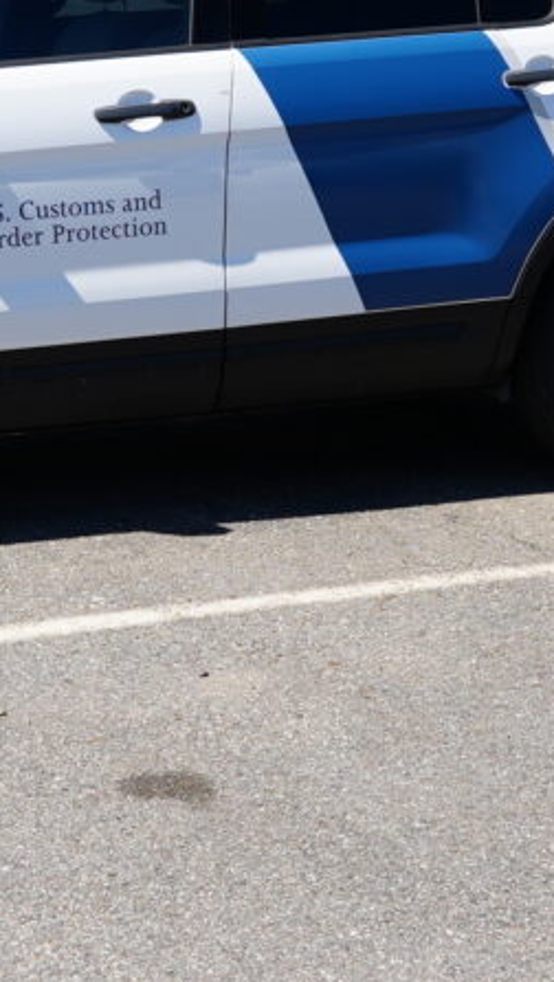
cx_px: 138
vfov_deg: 19.6
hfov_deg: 11.2
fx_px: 2816
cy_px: 235
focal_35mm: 108
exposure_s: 1/160
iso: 80
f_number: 10
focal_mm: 30
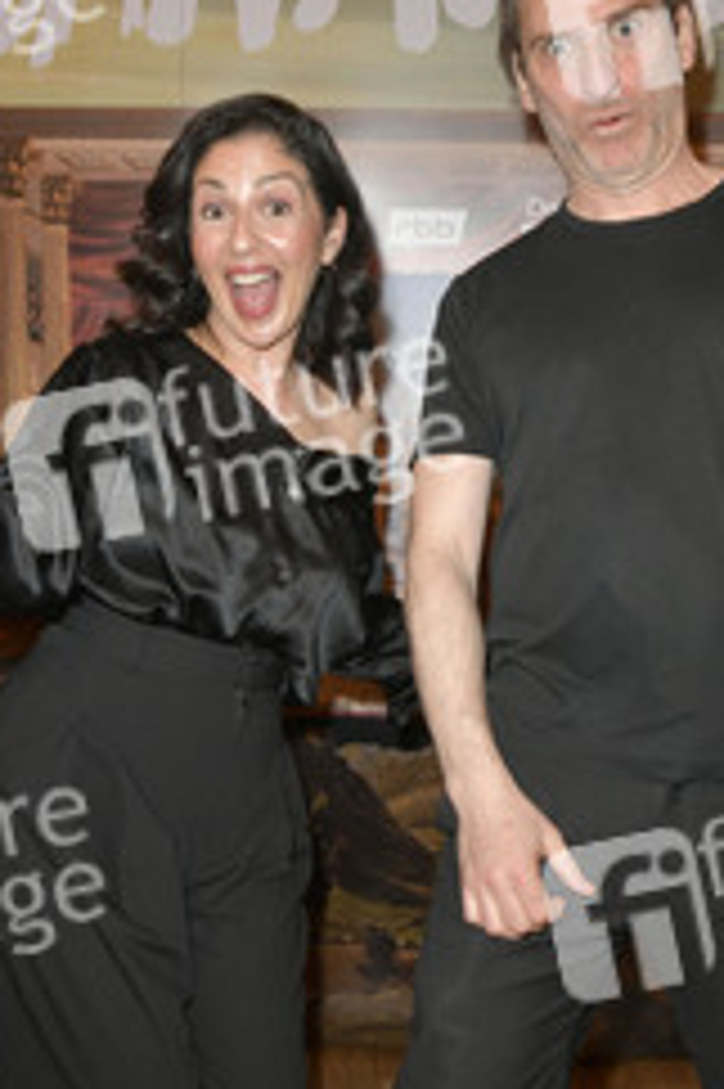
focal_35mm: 48
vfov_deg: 40.9
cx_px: 364
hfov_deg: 28.0
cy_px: 670
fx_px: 1450
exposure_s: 1/125
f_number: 5.6
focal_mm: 29
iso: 2000
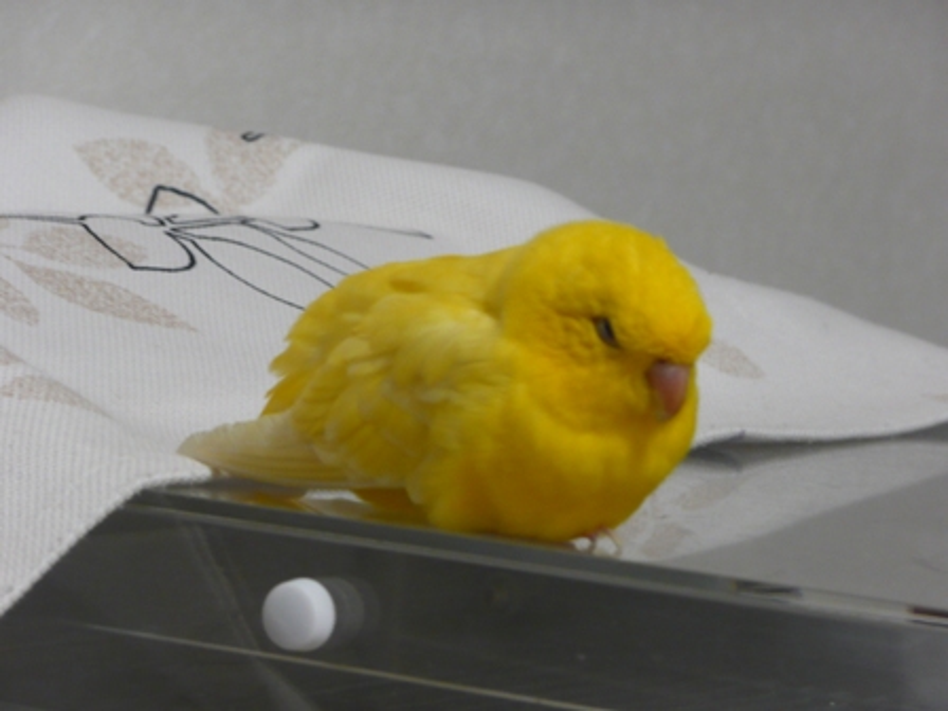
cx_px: 474
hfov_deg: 10.5
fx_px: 5176
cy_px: 356
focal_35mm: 189
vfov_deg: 7.9
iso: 200
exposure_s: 1/6
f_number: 4.8
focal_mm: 31
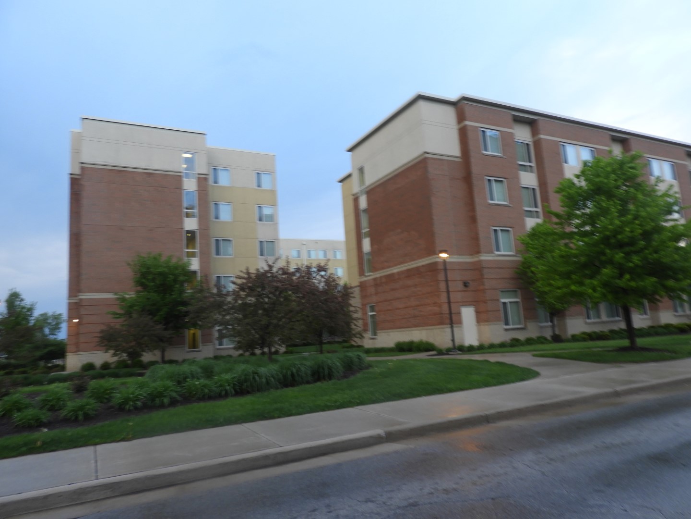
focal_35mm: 24
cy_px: 260
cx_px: 346
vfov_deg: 56.8
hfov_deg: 71.6
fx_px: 479
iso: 100
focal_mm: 4.3
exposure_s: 1/40
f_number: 3.3
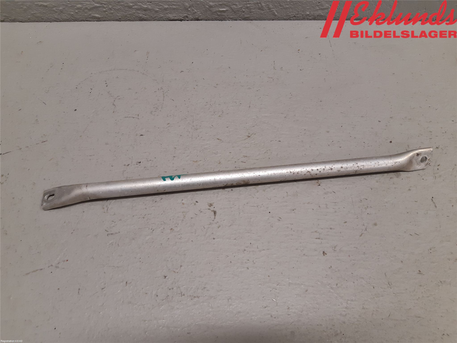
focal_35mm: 26
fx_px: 343
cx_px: 228
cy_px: 172
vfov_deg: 53.1
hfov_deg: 67.3
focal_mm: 3.93
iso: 80
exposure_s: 1/50
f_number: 1.7
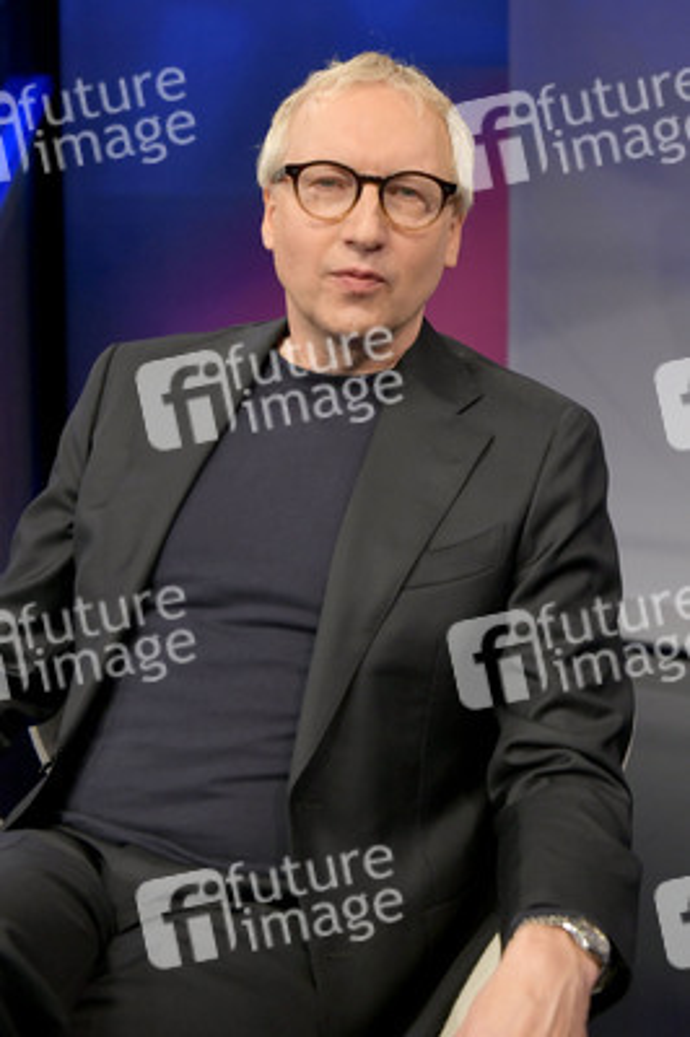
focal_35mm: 45
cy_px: 518
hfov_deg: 29.8
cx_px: 345
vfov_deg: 43.6
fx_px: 1296
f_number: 4.5
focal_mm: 45
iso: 1600
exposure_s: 1/250
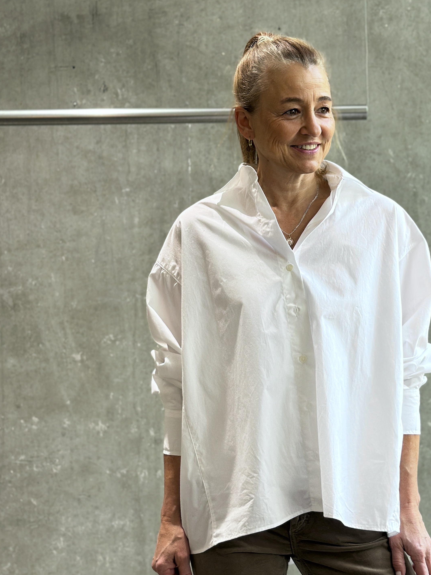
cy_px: 255
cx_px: 281
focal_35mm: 68
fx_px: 1129
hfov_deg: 21.5
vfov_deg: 28.5
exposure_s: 1/121
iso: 64
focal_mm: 6.86
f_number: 1.78
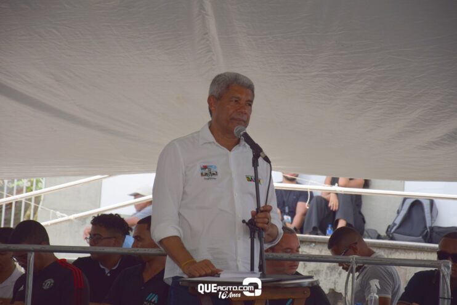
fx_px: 2000
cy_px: 152
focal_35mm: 158
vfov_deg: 8.7
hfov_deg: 13.0
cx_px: 228
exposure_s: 1/160
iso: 100
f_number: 5.6
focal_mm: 105
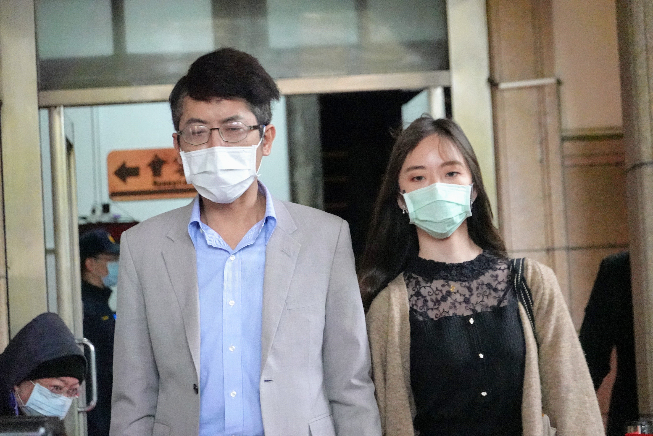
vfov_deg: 7.3
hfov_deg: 10.9
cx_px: 326
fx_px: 3428
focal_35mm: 189
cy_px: 218
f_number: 4.5
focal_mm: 68.44
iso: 4000
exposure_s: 1/160
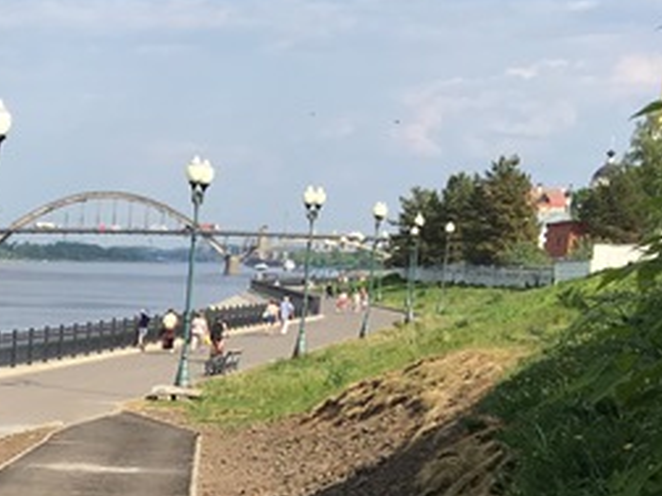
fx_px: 1759
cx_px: -378
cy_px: 569
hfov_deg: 18.5
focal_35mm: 92
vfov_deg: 15.6
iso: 25
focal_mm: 4.15
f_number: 2.2
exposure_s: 1/1304
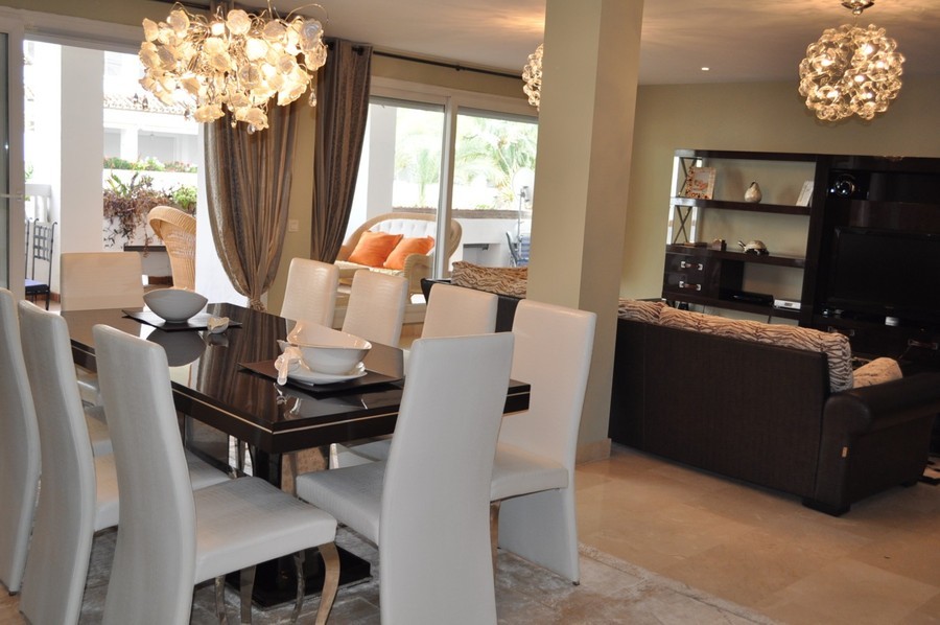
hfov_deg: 53.2
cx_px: 470
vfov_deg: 36.8
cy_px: 312
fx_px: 939
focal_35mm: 36
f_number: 4
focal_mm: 24
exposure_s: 1/125
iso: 500
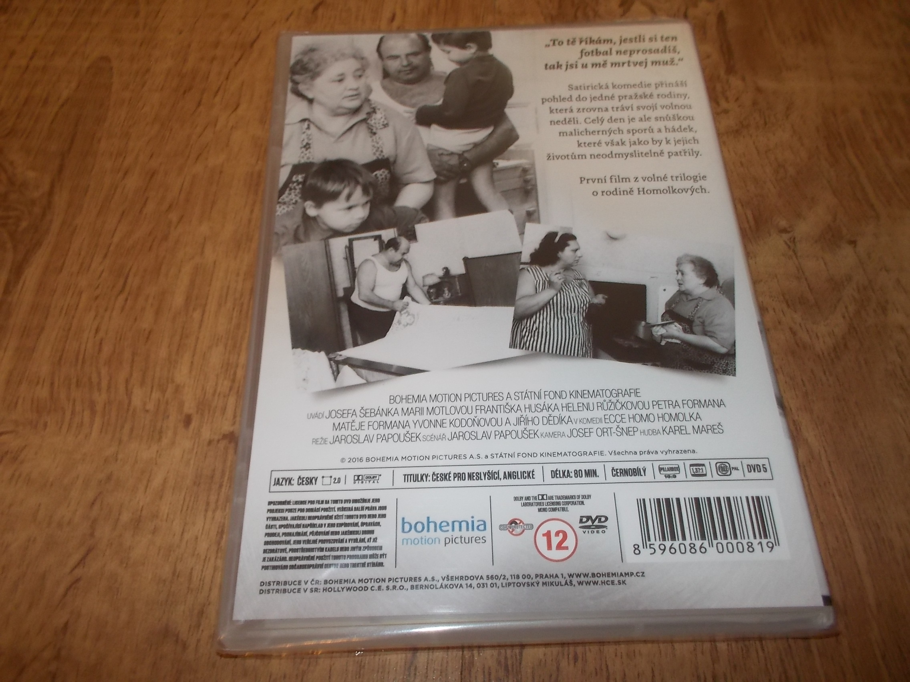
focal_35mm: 29
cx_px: 455
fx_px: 762
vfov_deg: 48.2
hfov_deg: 61.7
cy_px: 341
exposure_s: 1/30
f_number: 3.3
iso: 200
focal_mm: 4.1
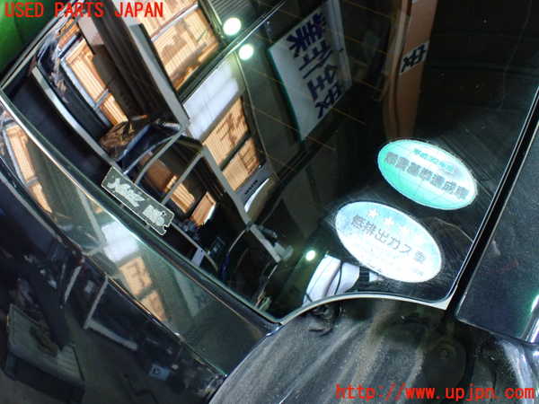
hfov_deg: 60.0
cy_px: 202
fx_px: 467
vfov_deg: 46.8
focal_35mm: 30
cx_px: 270
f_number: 2.3
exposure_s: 1/50
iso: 800
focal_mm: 5.4
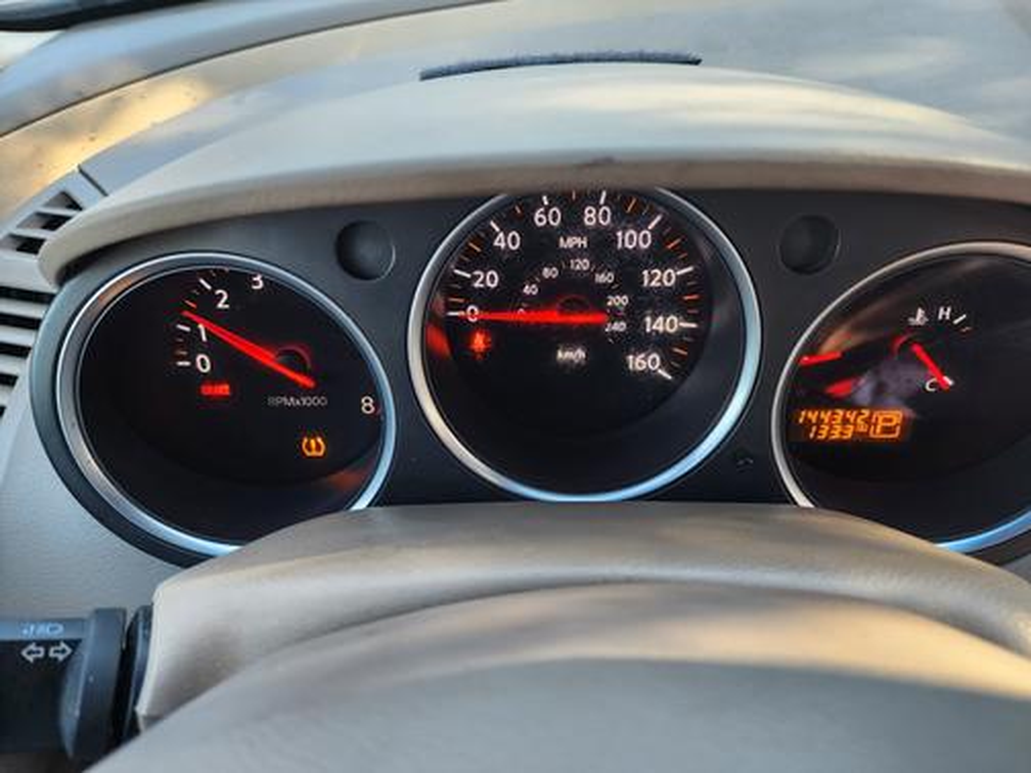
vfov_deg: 58.9
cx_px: 516
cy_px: 386
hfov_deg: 73.9
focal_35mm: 23
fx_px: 685
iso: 160
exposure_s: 1/120
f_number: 1.8
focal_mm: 6.4
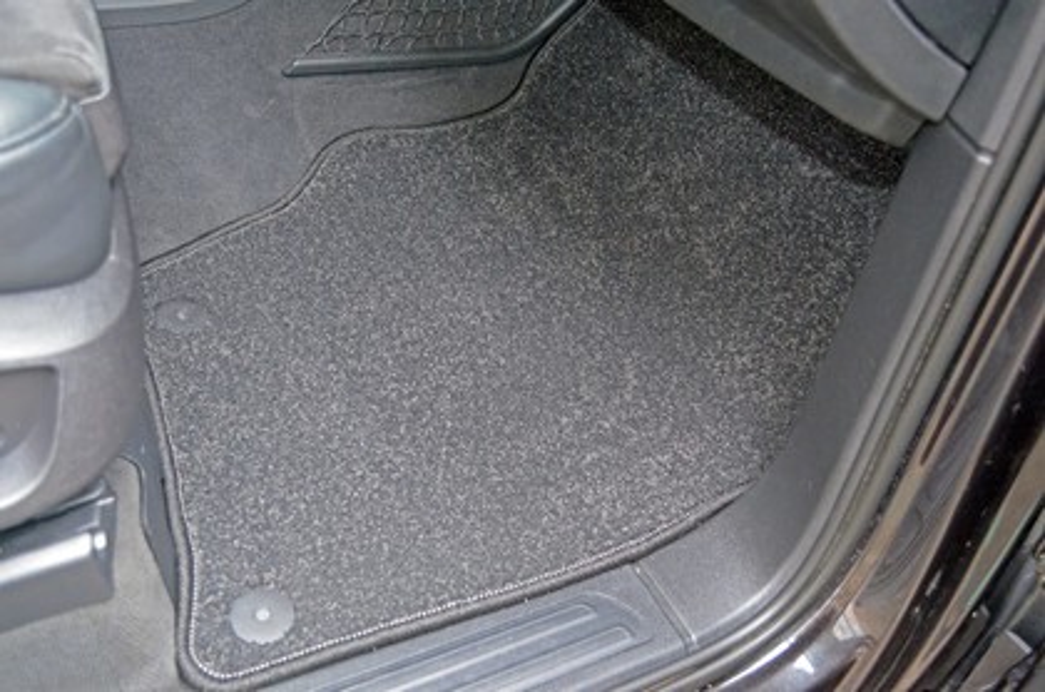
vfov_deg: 34.0
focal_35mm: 39
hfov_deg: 49.6
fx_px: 1130
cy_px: 346
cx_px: 522
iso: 2500
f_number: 4.2
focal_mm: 26
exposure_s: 1/60
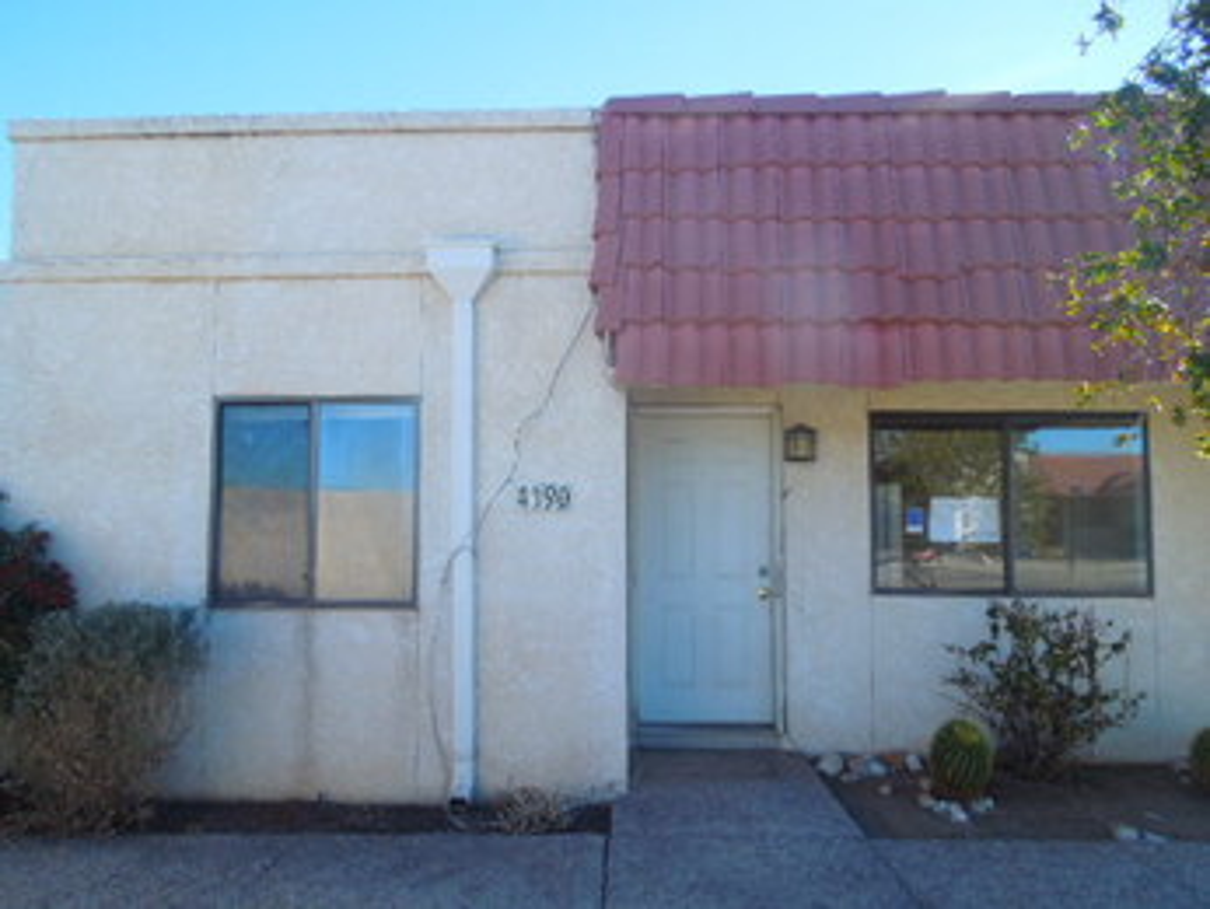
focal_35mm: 25
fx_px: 874
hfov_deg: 69.4
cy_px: 454
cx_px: 605
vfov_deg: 54.9
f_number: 3.3
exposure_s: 1/400
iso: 100
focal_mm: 4.5
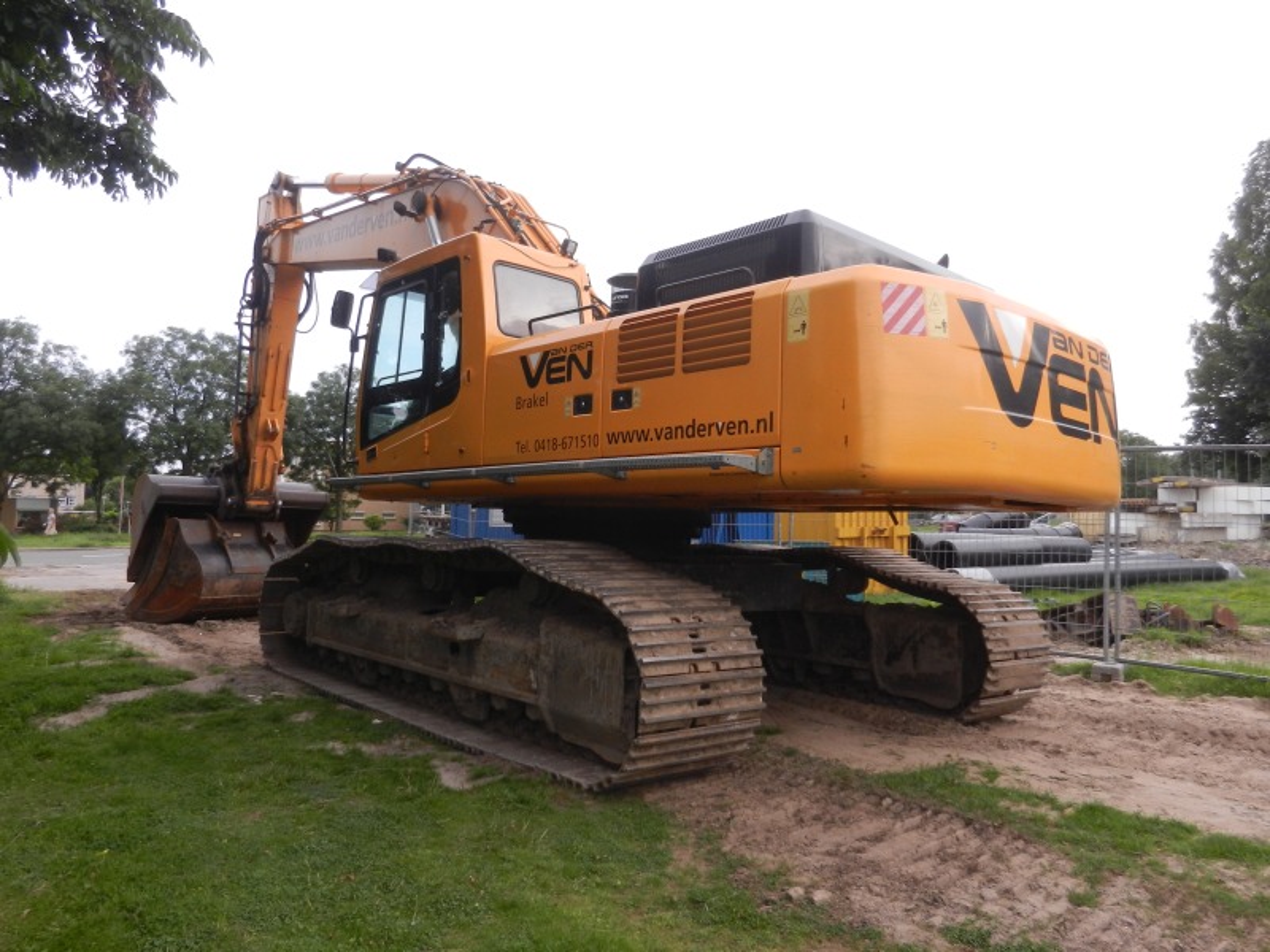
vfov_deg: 54.9
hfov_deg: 69.4
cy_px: 476
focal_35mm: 25
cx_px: 635
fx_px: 917
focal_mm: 4.5
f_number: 3.5
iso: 160
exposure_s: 1/250
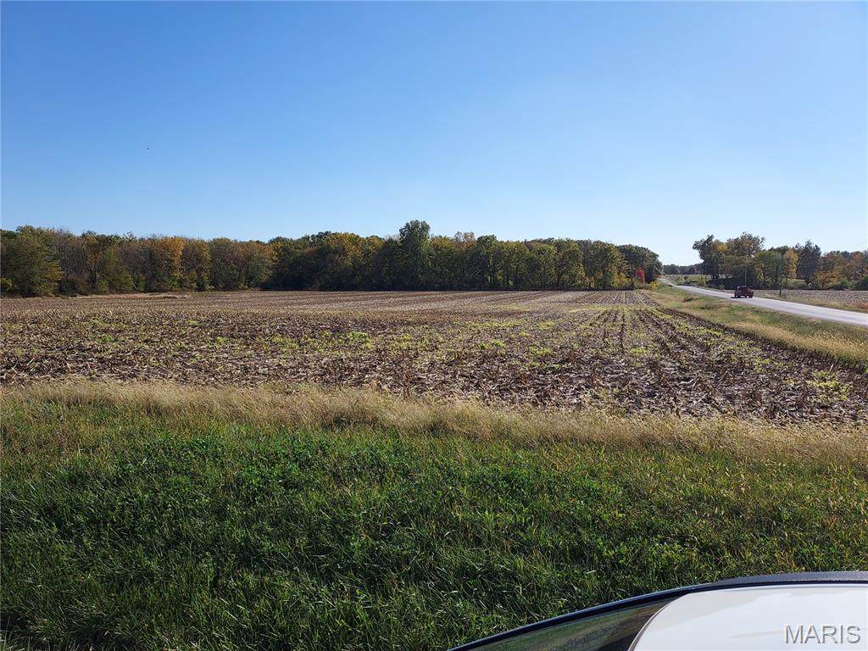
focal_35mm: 24
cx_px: 434
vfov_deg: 56.8
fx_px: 602
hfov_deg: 71.6
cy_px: 326
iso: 40
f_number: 1.8
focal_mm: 4.6
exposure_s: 1/1257
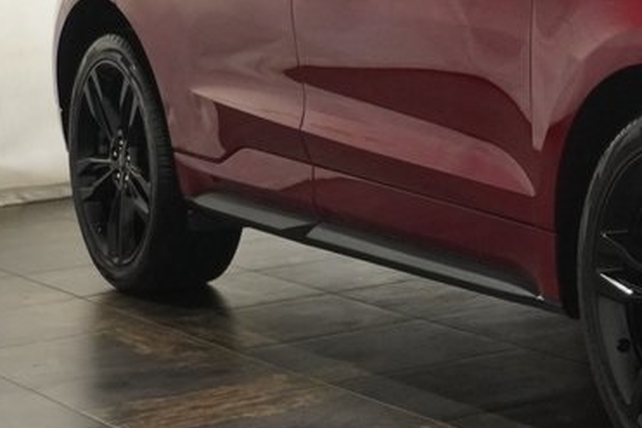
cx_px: 808
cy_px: 10
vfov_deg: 10.6
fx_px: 2288
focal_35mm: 128
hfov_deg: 15.3
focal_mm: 31
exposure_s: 1/160
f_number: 5
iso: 2500
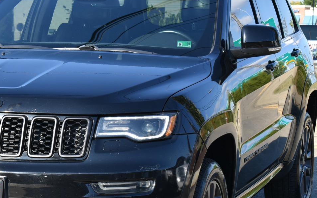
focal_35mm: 143
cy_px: 128
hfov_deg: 14.6
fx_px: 1234
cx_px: 85
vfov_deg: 9.2
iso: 220
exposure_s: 1/250
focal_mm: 55
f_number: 8
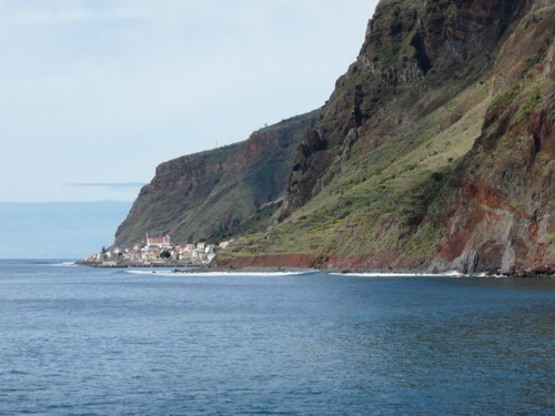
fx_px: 1683
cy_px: 208
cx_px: 278
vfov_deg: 14.1
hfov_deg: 18.7
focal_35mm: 105
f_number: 6.3
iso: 100
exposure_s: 1/500
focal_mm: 10.8
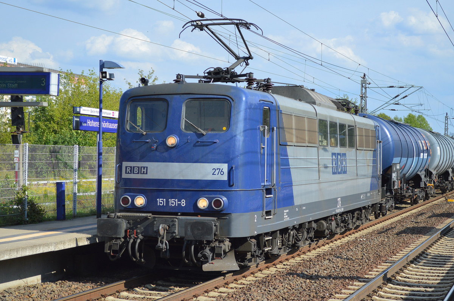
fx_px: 850
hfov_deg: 29.9
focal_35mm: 68
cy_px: 150
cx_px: 227
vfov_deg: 20.1
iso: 400
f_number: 5.6
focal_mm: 45
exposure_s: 1/1250
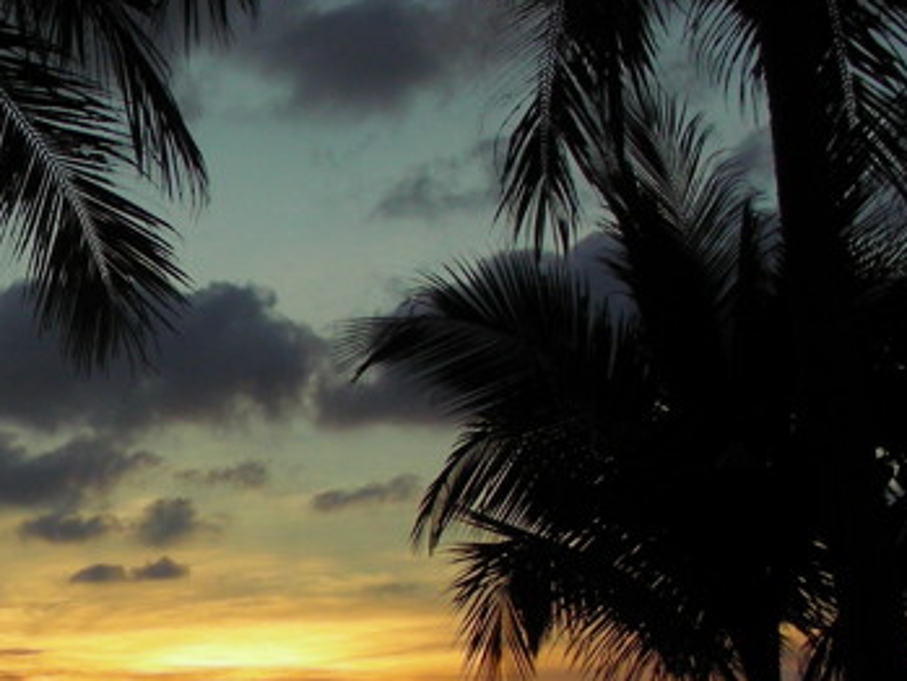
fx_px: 2280
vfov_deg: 16.9
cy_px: 452
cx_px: 60
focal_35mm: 87
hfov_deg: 21.9
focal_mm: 6.3
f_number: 4
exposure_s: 1/150
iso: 50
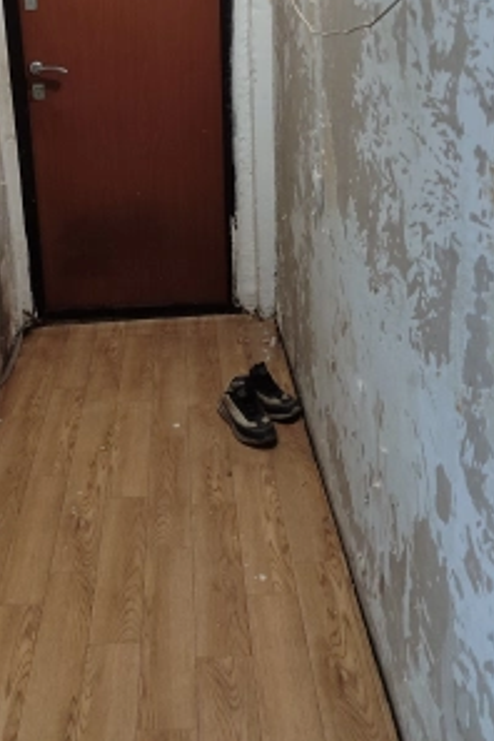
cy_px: 165
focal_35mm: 41
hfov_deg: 32.1
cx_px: 136
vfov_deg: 45.4
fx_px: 844
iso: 396
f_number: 1.89
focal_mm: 5.95
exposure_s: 1/20
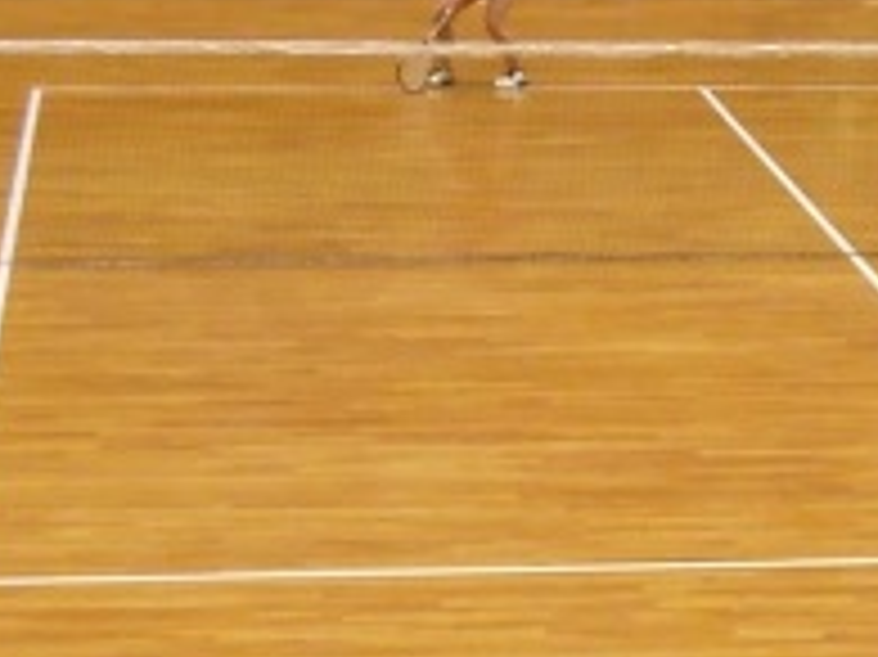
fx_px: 4867
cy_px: 450
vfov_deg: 7.7
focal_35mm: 192
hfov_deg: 10.2
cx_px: 1027
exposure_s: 1/80
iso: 1600
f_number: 4.5
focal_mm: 14
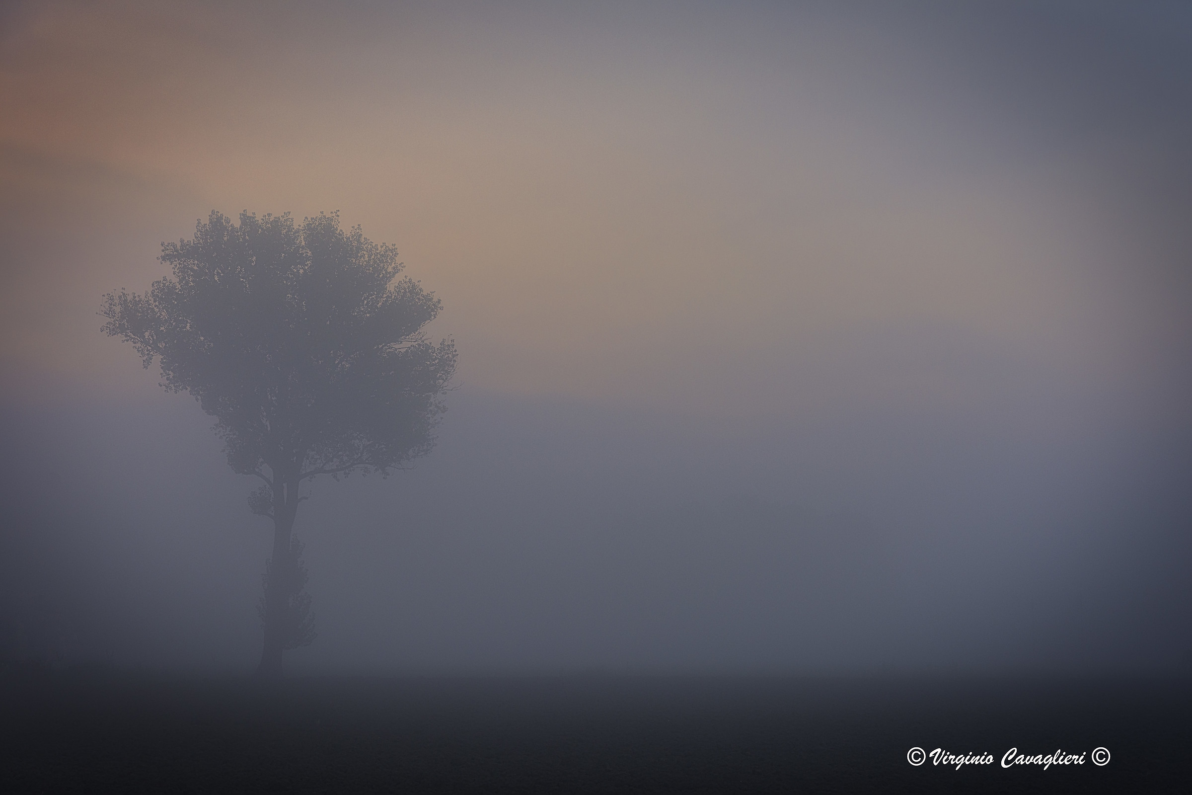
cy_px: 398
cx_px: 596
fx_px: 2980
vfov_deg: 15.2
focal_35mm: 90
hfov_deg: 22.6
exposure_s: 1/80
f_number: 8
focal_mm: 60
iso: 100
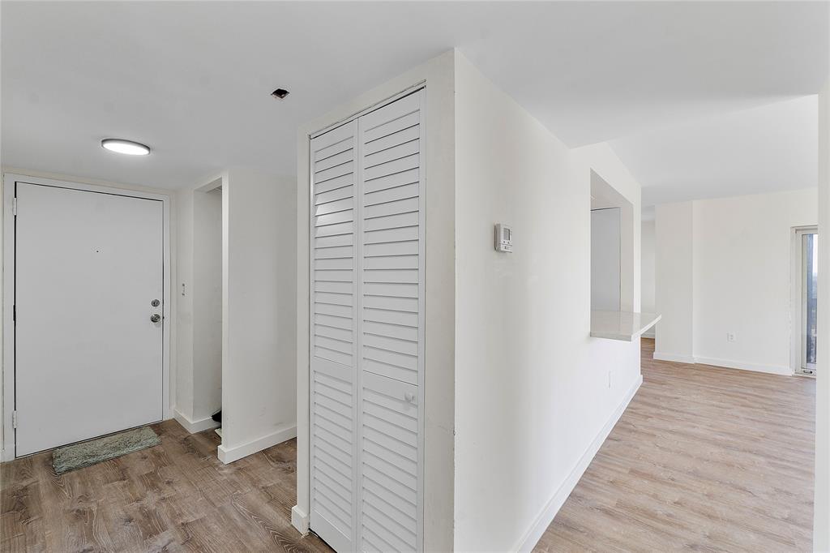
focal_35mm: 15
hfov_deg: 100.4
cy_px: 276
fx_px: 346
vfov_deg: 77.3
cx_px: 415
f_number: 11
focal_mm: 10
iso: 100
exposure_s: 1/15
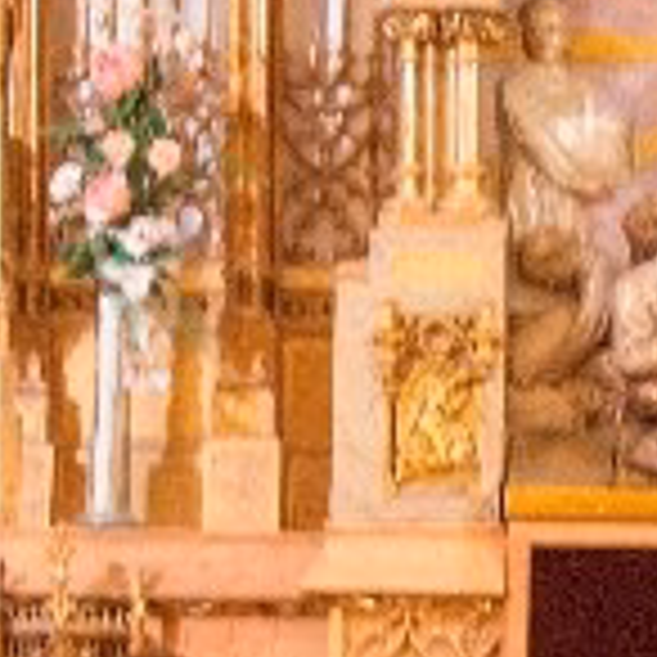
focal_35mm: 406
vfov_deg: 4.3
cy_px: 1107
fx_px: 8718
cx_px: 1354
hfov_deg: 4.3
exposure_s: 1/6
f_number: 4.8
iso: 400
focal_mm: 48
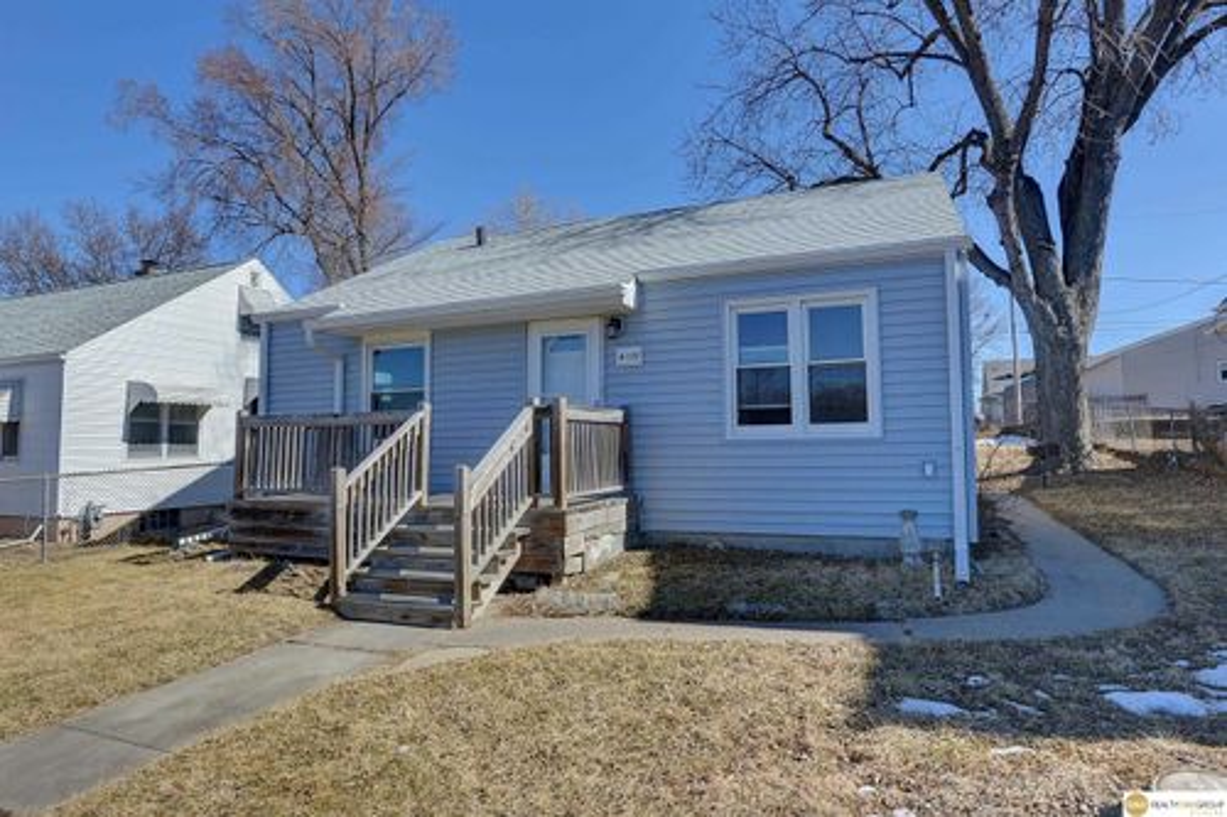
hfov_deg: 86.9
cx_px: 614
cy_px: 408
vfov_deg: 64.5
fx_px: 647
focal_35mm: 19
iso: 125
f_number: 16
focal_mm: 19
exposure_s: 1/60
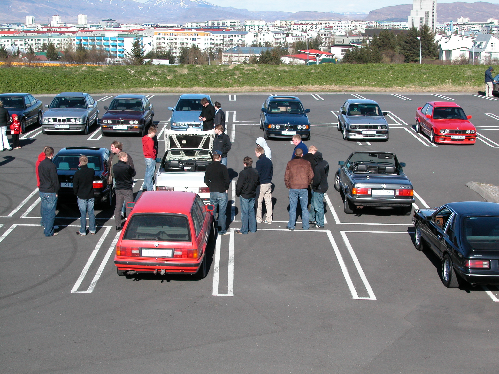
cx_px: 250
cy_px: 187
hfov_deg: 30.3
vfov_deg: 22.9
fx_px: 923
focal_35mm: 64
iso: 100
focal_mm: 16.2
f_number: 7.1
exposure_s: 1/281
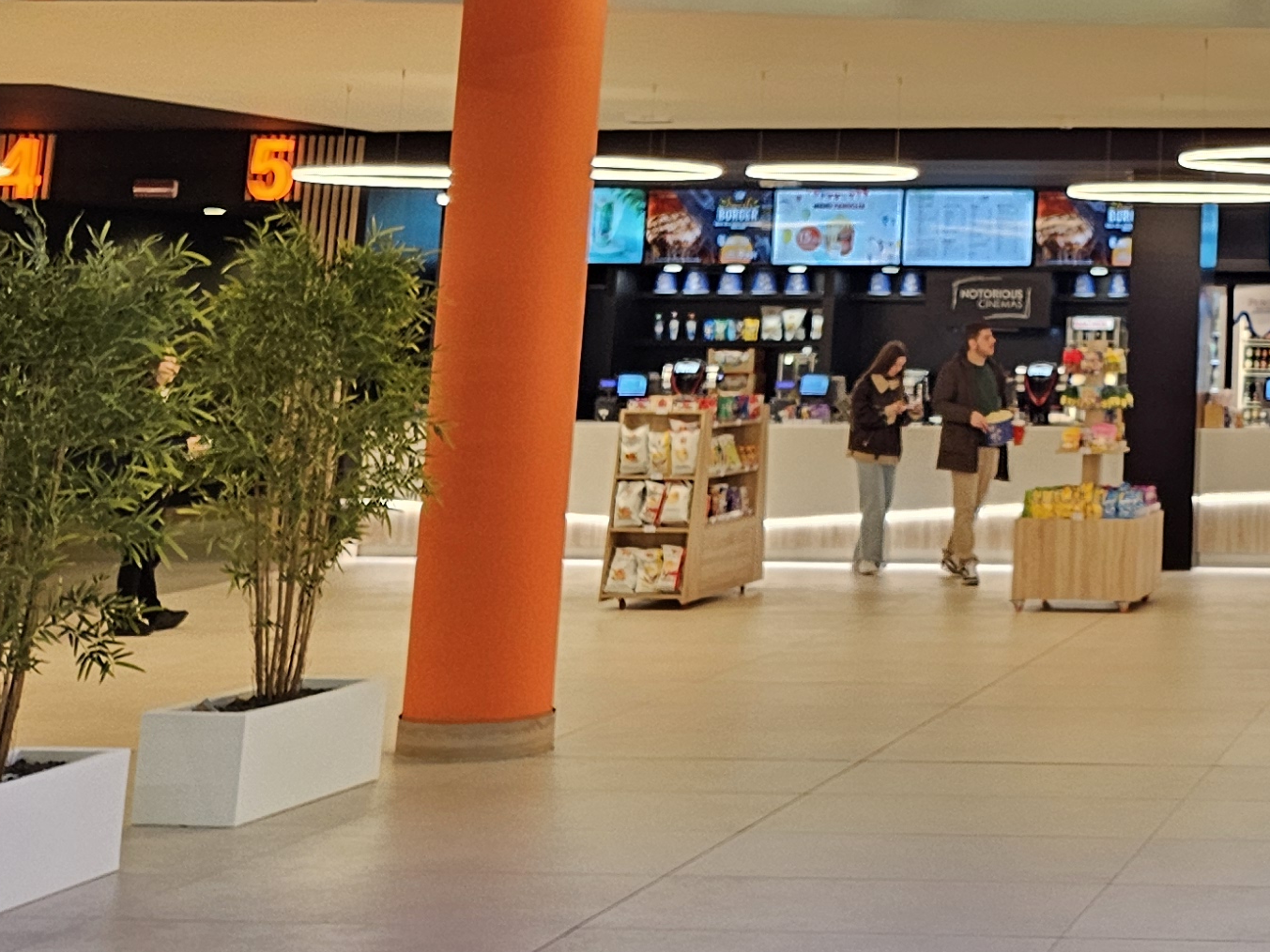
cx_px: 1458
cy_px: -118
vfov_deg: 20.5
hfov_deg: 26.0
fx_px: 2495
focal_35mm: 68
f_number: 1.8
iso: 125
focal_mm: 5.4
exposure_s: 1/100
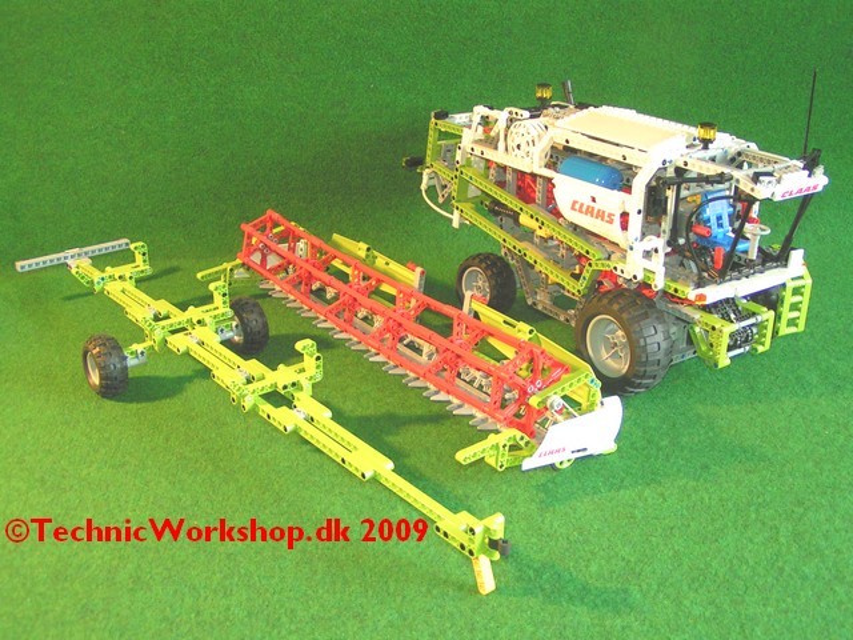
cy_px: 320
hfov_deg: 49.0
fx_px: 936
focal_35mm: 38
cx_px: 426
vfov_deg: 37.7
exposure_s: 1/40
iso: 125
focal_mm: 5.8
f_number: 2.8
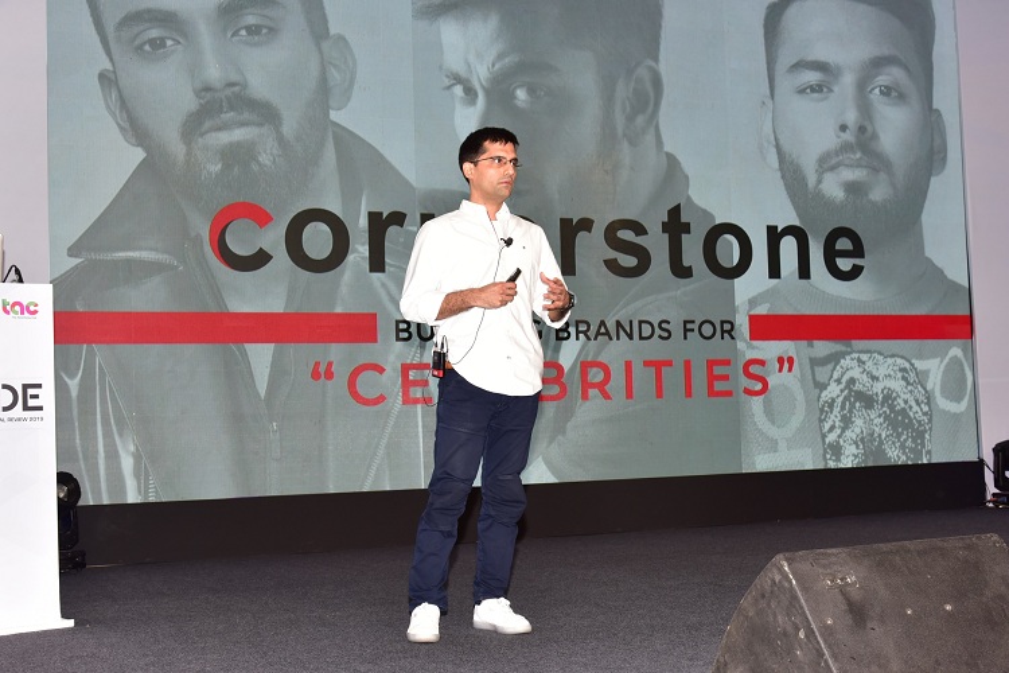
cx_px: 504
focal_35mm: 50
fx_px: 1401
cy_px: 336
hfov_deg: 39.6
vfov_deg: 27.0
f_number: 6.3
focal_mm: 50
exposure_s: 1/60
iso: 720
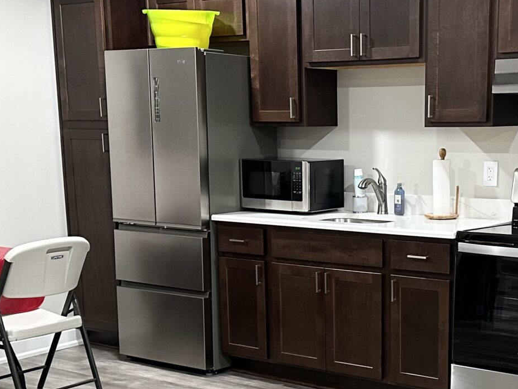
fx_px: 988
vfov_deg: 21.9
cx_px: 362
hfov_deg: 29.1
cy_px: 323
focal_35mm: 66
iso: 250
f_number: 1.78
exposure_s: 1/60
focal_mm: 6.86
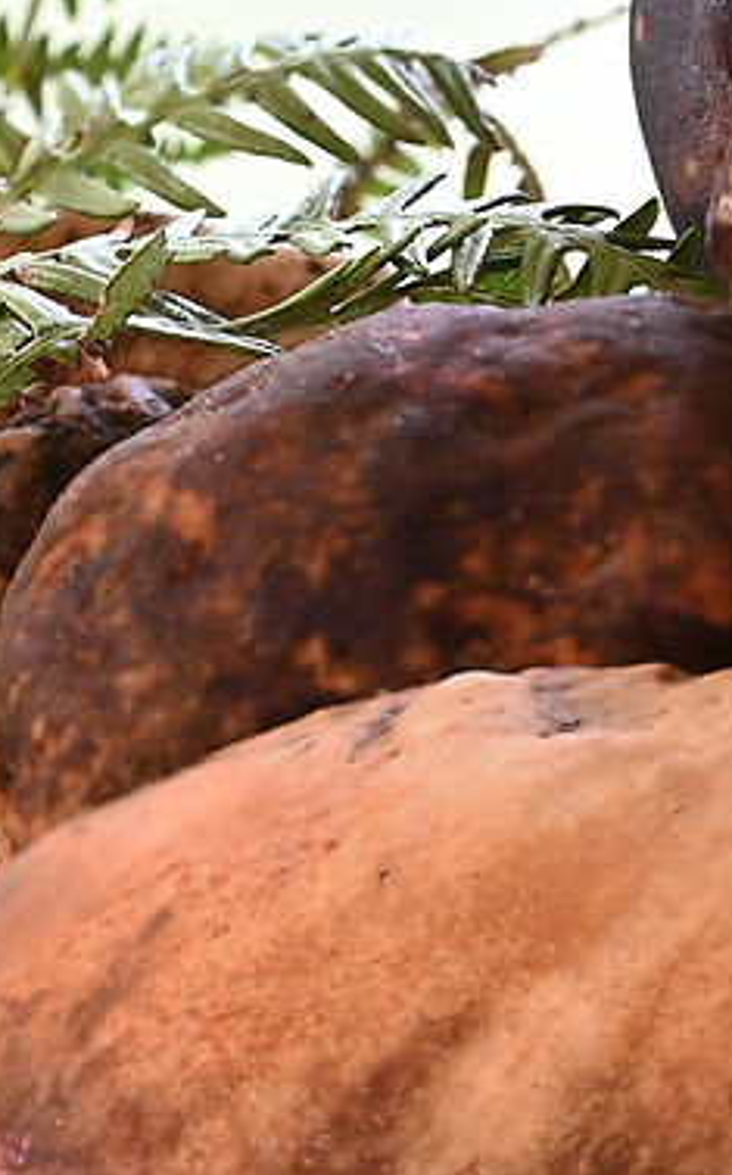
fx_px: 18676
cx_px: 2274
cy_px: 1258
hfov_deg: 2.2
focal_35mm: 584
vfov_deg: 3.6
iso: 100
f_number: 6.3
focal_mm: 90
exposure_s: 1/5
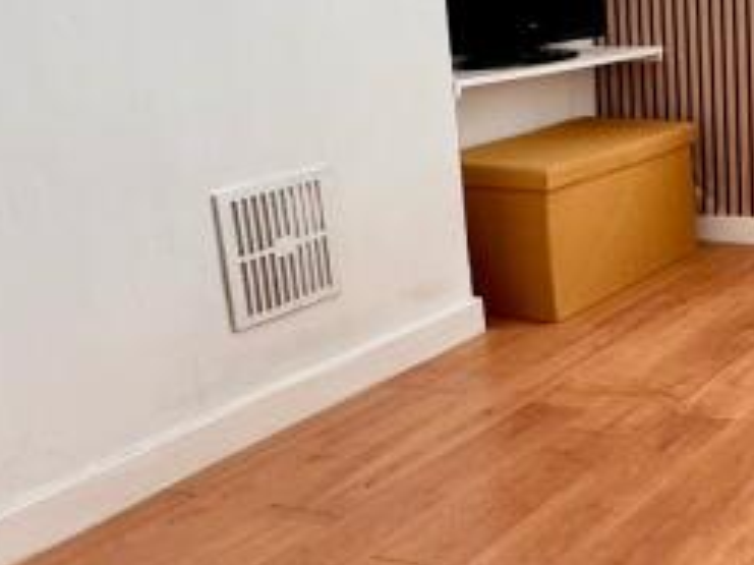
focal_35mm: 58
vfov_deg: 25.2
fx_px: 1263
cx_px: 858
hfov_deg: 29.5
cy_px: 284
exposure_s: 1/99
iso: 160
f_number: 2.2
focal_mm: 2.22
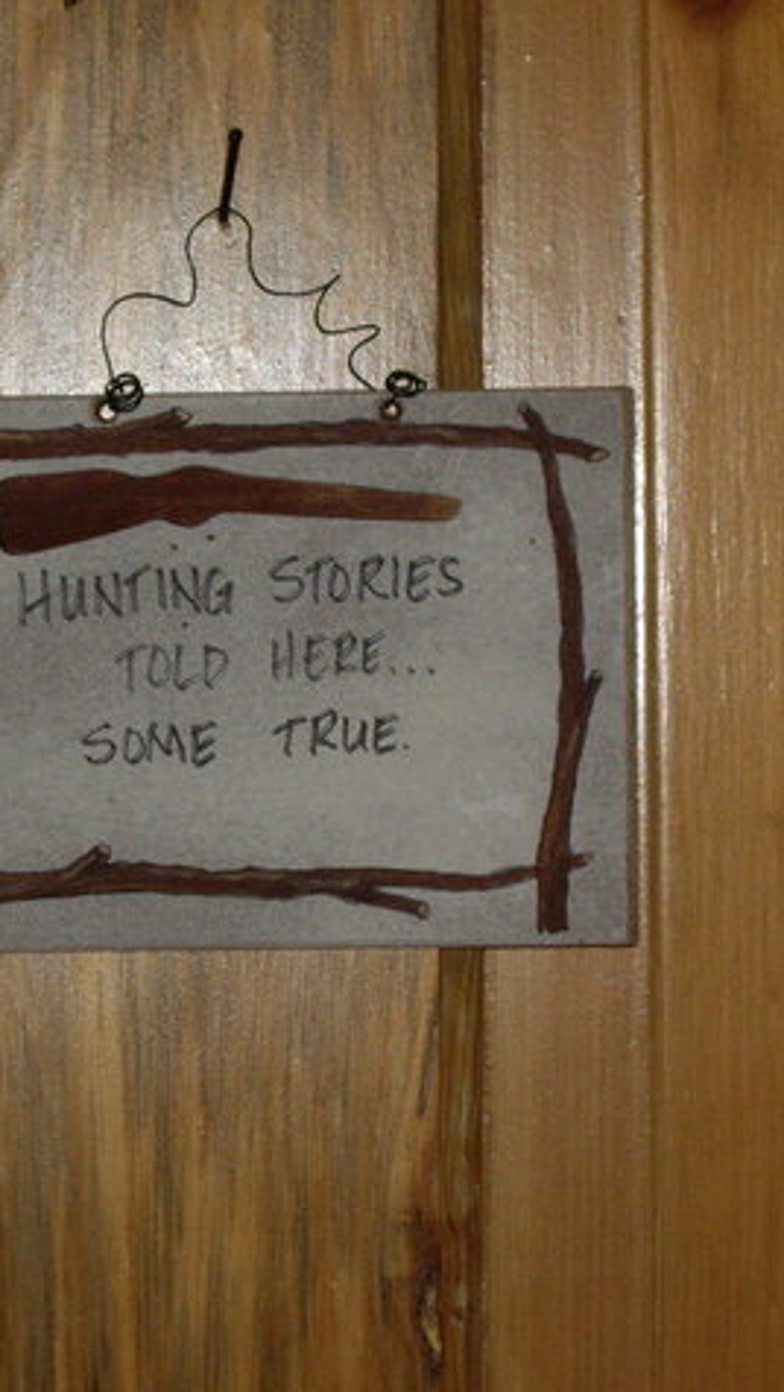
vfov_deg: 12.9
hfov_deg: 7.3
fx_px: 6168
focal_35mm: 167
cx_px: 181
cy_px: 693
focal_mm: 18.6
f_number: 5.2
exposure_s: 1/125
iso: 200
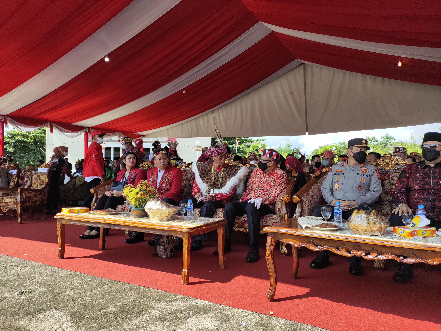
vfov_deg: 53.1
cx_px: 220
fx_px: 331
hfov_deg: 67.3
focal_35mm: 26
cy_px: 166
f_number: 1.79
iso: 56
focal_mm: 4.74
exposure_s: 1/828
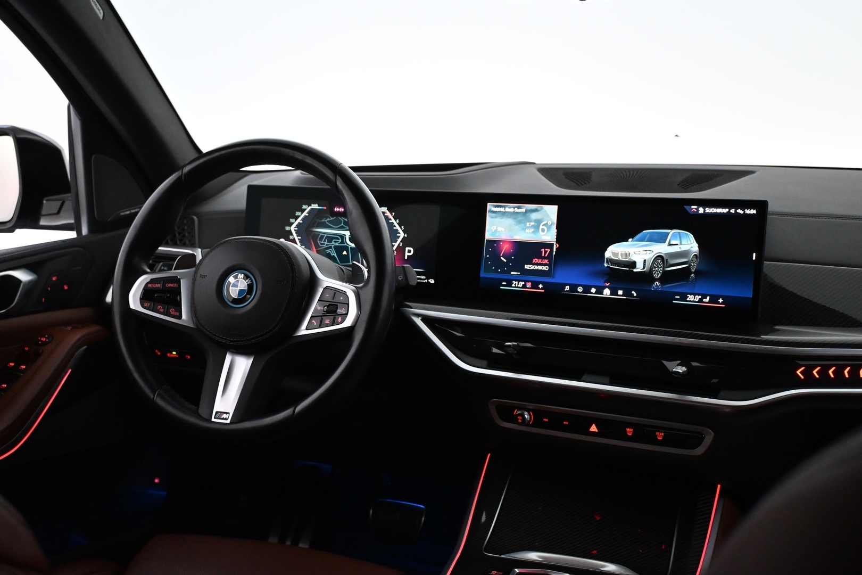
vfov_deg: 35.5
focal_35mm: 38
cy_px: 288
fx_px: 898
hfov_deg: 51.3
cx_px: 431
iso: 3600
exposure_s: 1/60
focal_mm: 25
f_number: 4.2
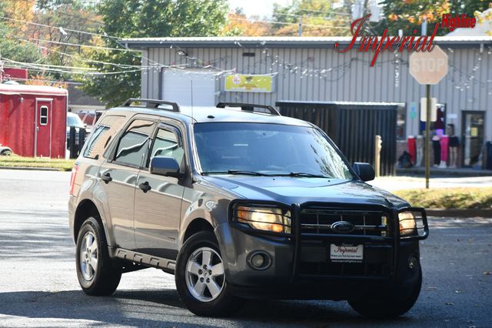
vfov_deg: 8.3
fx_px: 2254
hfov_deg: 12.5
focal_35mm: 165
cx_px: 246
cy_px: 164
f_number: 5.6
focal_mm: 110
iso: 200
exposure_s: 1/250
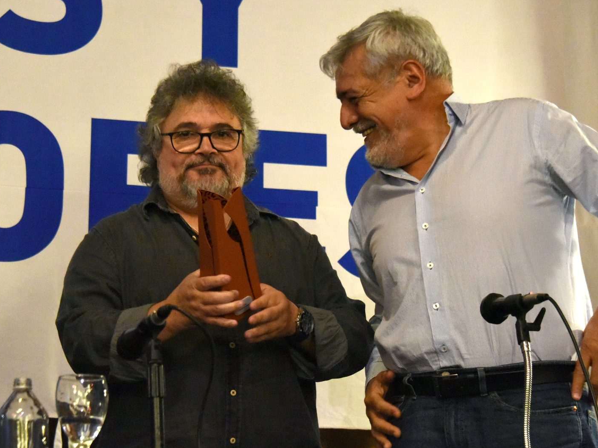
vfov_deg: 13.8
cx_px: 320
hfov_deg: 18.4
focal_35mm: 107
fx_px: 1848
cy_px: 224
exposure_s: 1/60
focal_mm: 98
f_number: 5.6
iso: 10000
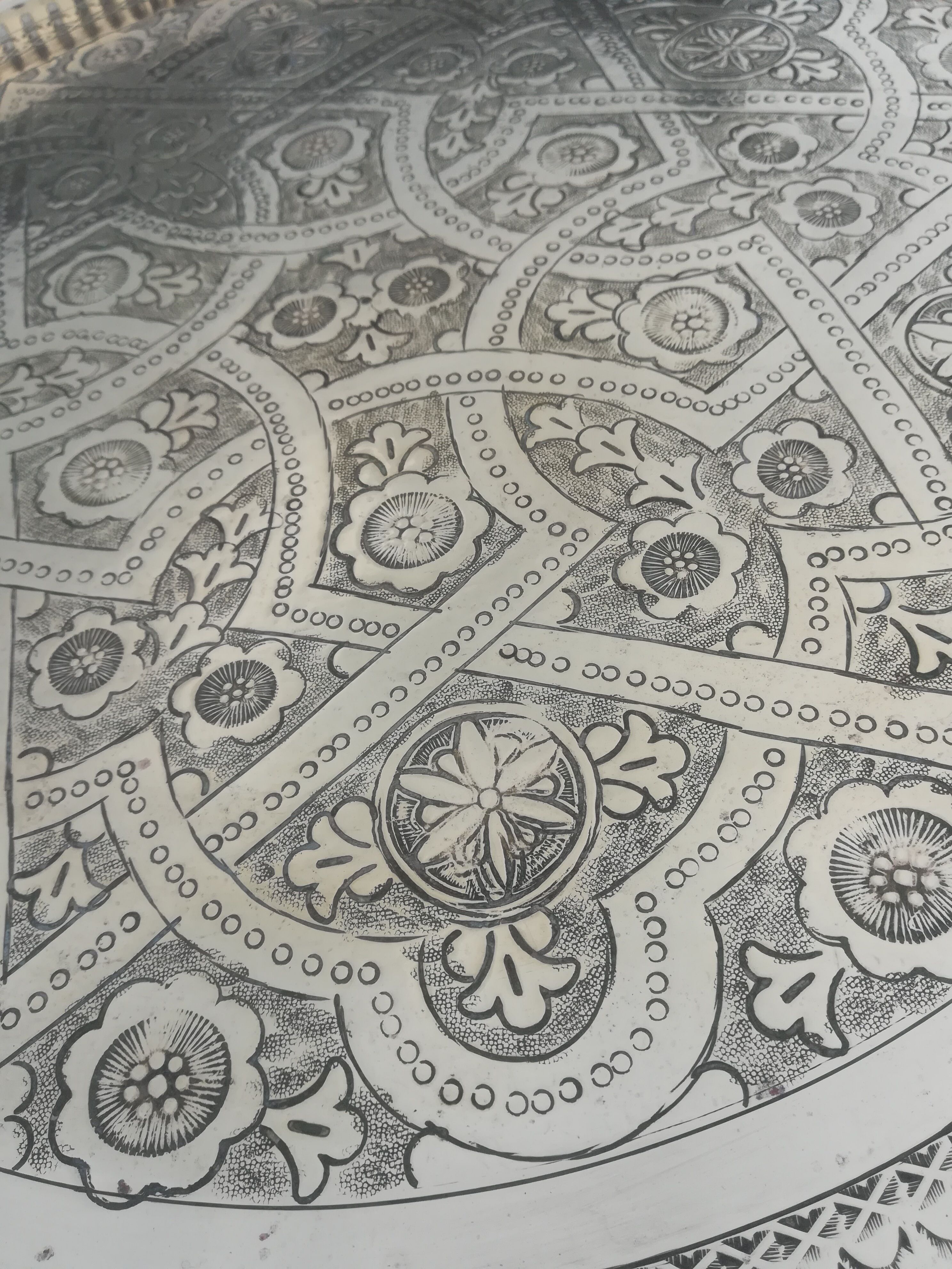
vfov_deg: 67.3
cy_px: 634
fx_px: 953
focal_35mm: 26
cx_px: 476
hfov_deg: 53.1
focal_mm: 3.83
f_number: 2.2
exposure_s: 1/687
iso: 50
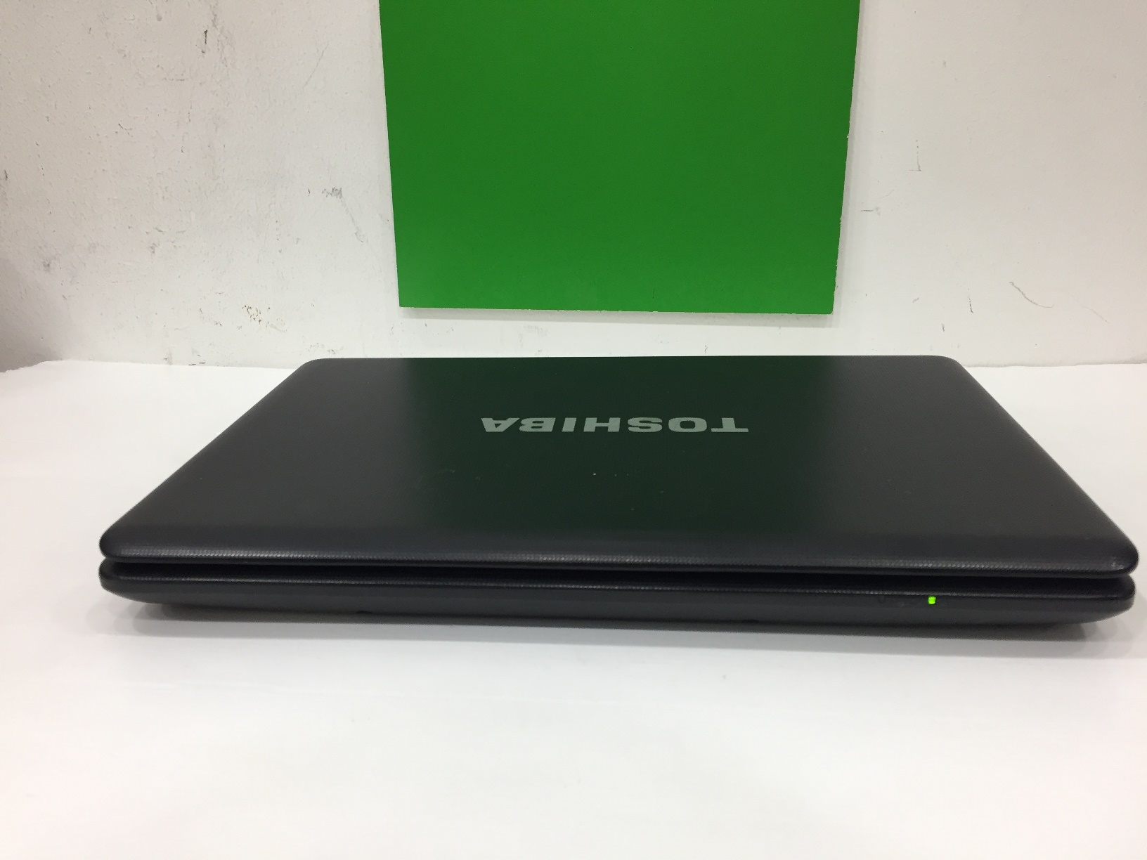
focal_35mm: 29
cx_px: 574
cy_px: 430
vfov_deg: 48.2
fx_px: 961
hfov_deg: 61.7
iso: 80
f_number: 2.2
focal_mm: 4.15
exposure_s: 1/33
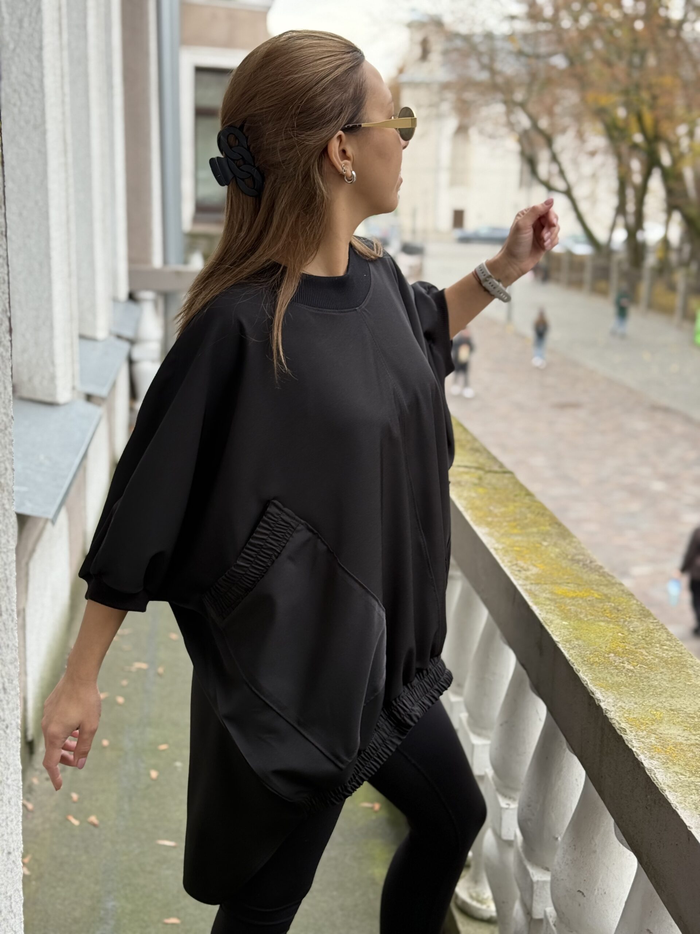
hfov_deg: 30.3
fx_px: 1294
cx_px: 350
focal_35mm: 48
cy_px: 467
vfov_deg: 39.7
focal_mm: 6.76
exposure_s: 1/219
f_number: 1.78
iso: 160
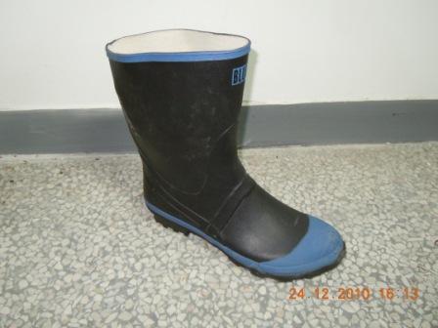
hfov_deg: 60.0
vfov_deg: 46.8
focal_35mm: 30
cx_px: 219
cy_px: 164
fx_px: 380
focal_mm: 5.4
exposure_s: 1/8
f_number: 3.5
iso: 400
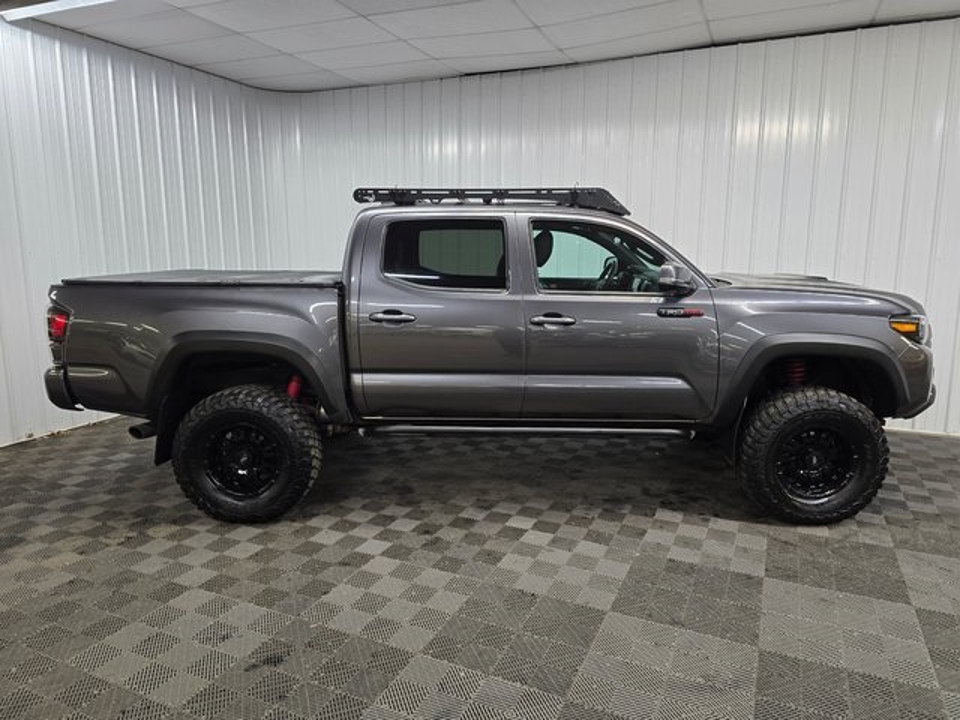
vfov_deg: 58.9
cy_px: 360
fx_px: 638
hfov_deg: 73.9
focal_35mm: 23
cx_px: 480
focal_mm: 6.3
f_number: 1.7
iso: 250
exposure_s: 1/120
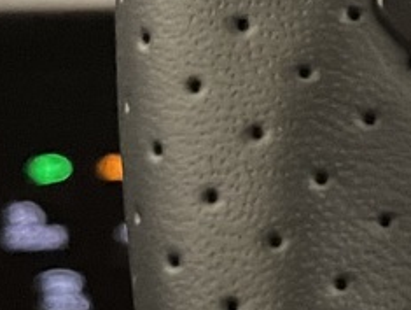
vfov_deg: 9.4
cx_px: 899
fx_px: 1891
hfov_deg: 11.0
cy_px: 165
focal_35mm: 159
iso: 1000
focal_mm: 4.2
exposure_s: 1/29
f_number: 1.6
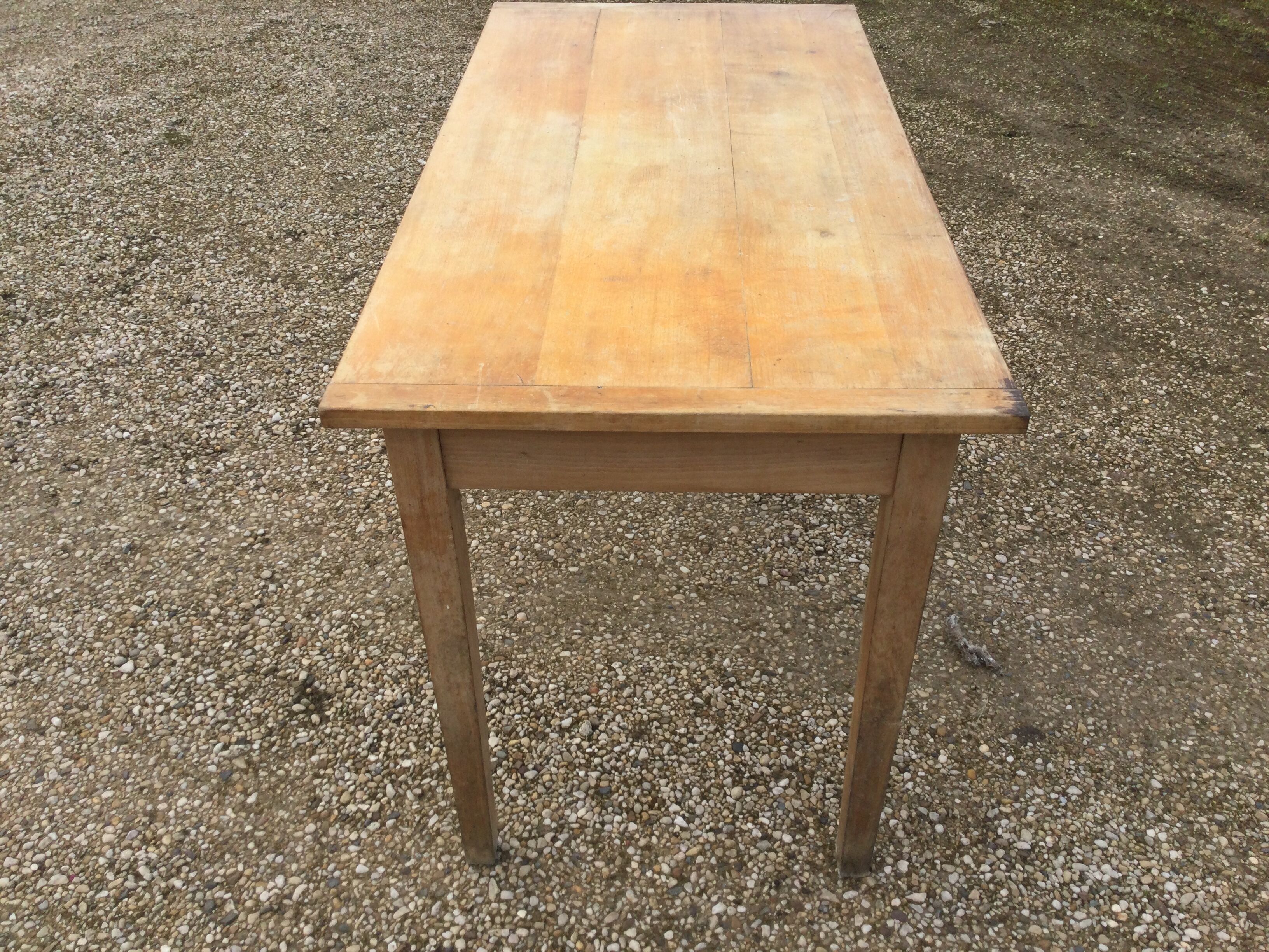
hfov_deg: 58.4
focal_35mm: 31
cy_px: 476
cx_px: 634
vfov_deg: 45.4
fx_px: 1136
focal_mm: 3.3
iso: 25
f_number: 2.4
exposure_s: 1/566
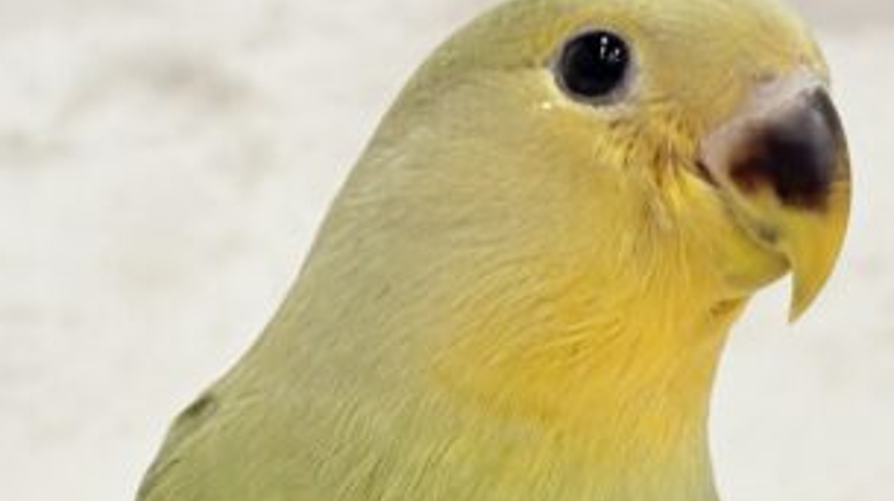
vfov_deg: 10.1
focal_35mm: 119
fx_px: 2819
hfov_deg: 18.0
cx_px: 545
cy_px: 463
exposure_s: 1/50
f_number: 1.6
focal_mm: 5.96
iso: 50
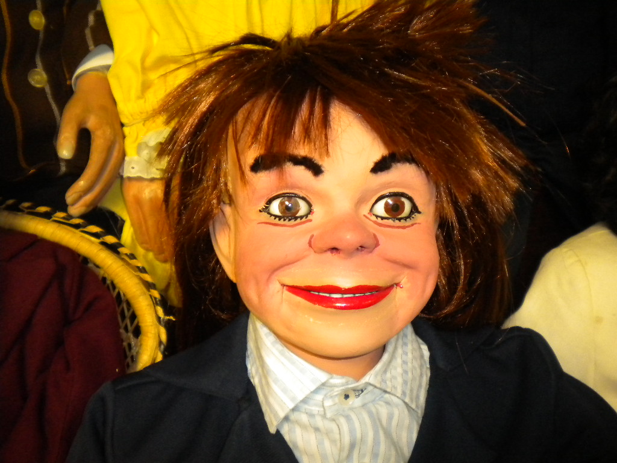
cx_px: 308
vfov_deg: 40.7
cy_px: 232
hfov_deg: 52.6
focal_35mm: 35
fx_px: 624
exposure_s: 1/30
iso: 400
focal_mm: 6.3
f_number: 3.1
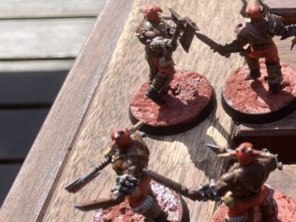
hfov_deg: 22.6
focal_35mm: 77
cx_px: 388
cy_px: 48
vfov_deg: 18.9
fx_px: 658
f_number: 1.8
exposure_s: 1/842
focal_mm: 4.25
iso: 25
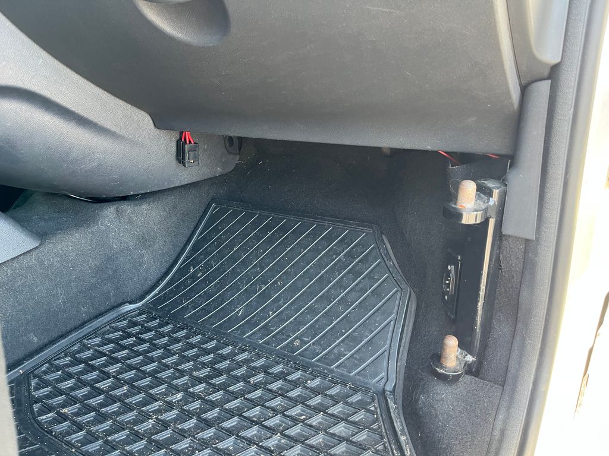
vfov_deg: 53.1
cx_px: 304
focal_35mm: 26
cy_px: 228
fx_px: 457
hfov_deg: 67.3
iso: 125
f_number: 1.6
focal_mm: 5.1
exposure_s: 1/74
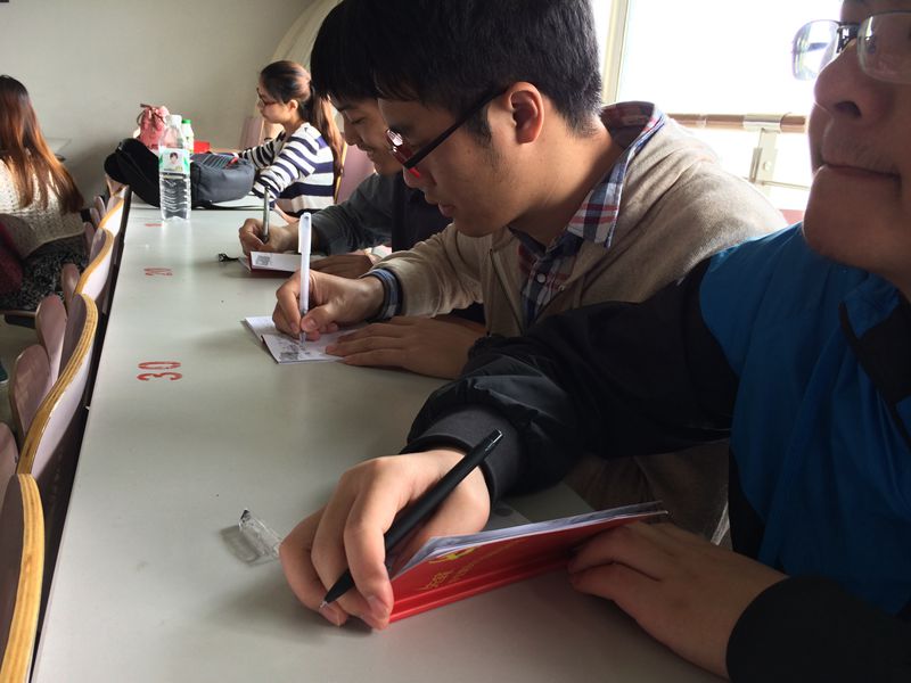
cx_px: 456
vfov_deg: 46.8
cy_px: 342
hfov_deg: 60.0
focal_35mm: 30
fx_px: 790
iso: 50
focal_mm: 4.12
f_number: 2.2
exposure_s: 1/60
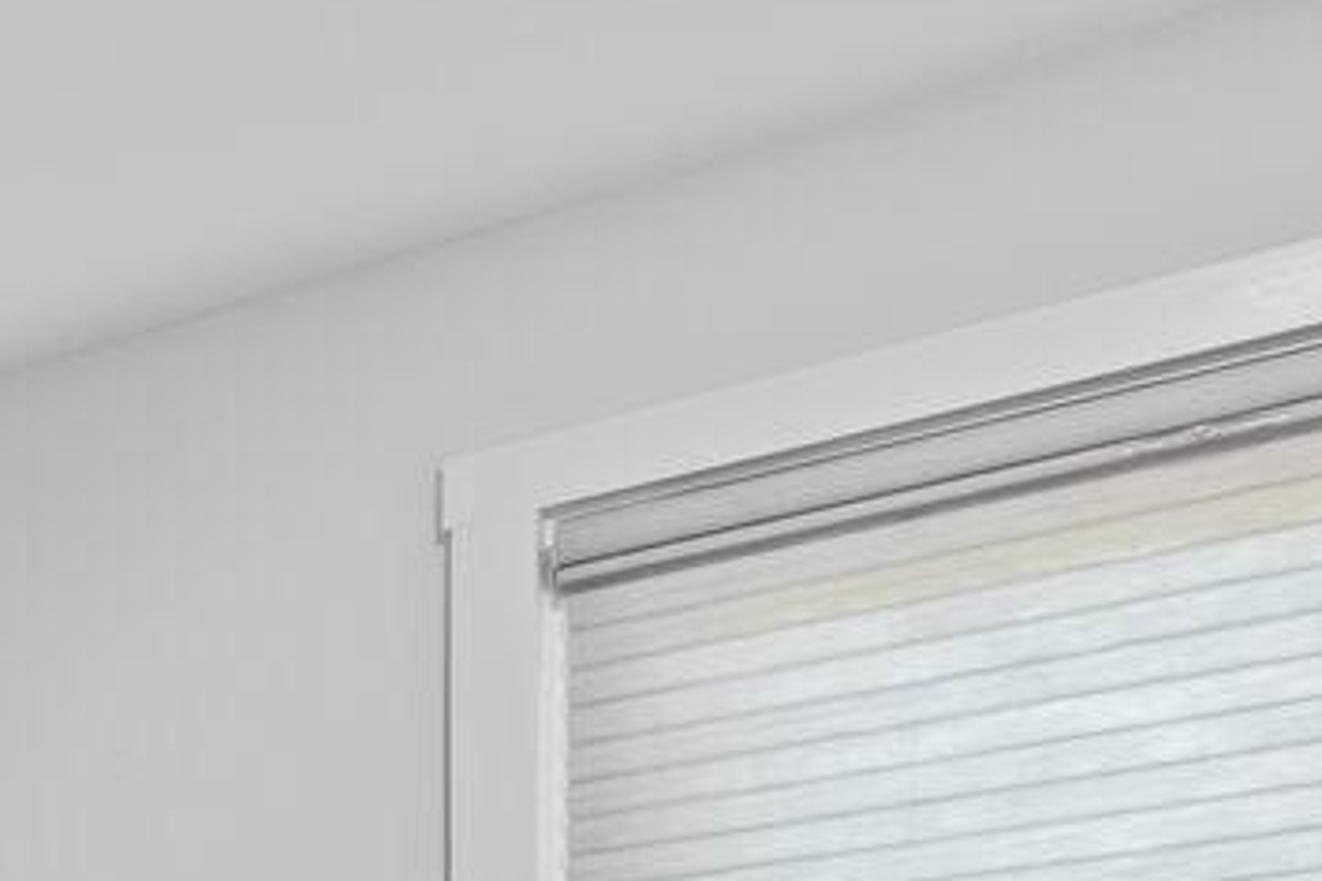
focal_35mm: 80
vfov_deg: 15.0
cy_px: 1527
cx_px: -1677
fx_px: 2954
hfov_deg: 15.9
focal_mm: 16.5
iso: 200
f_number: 8
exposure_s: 1/6
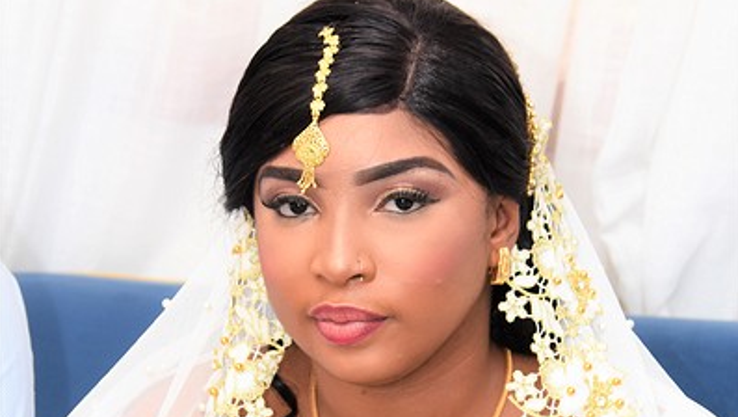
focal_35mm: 204
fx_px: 3995
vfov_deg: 5.9
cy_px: 493
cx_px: 370
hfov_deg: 10.6
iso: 800
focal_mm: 86
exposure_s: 1/60
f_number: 7.1
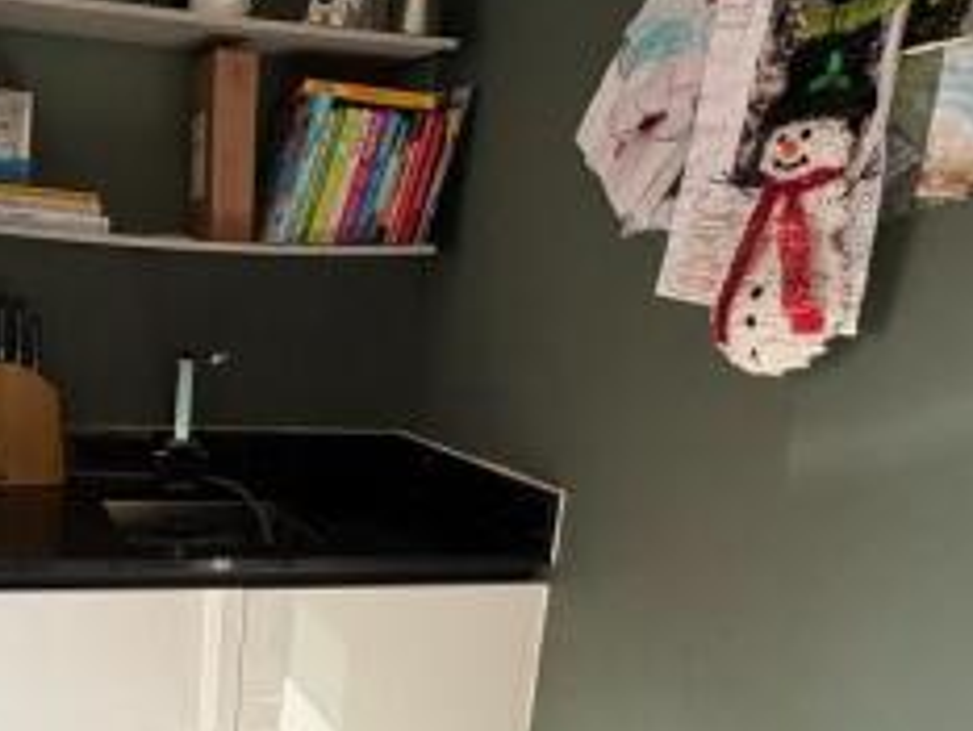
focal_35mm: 35
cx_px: 190
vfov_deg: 39.9
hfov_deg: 49.4
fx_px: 984
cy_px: 520
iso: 125
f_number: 2.2
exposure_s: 1/99
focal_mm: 2.22
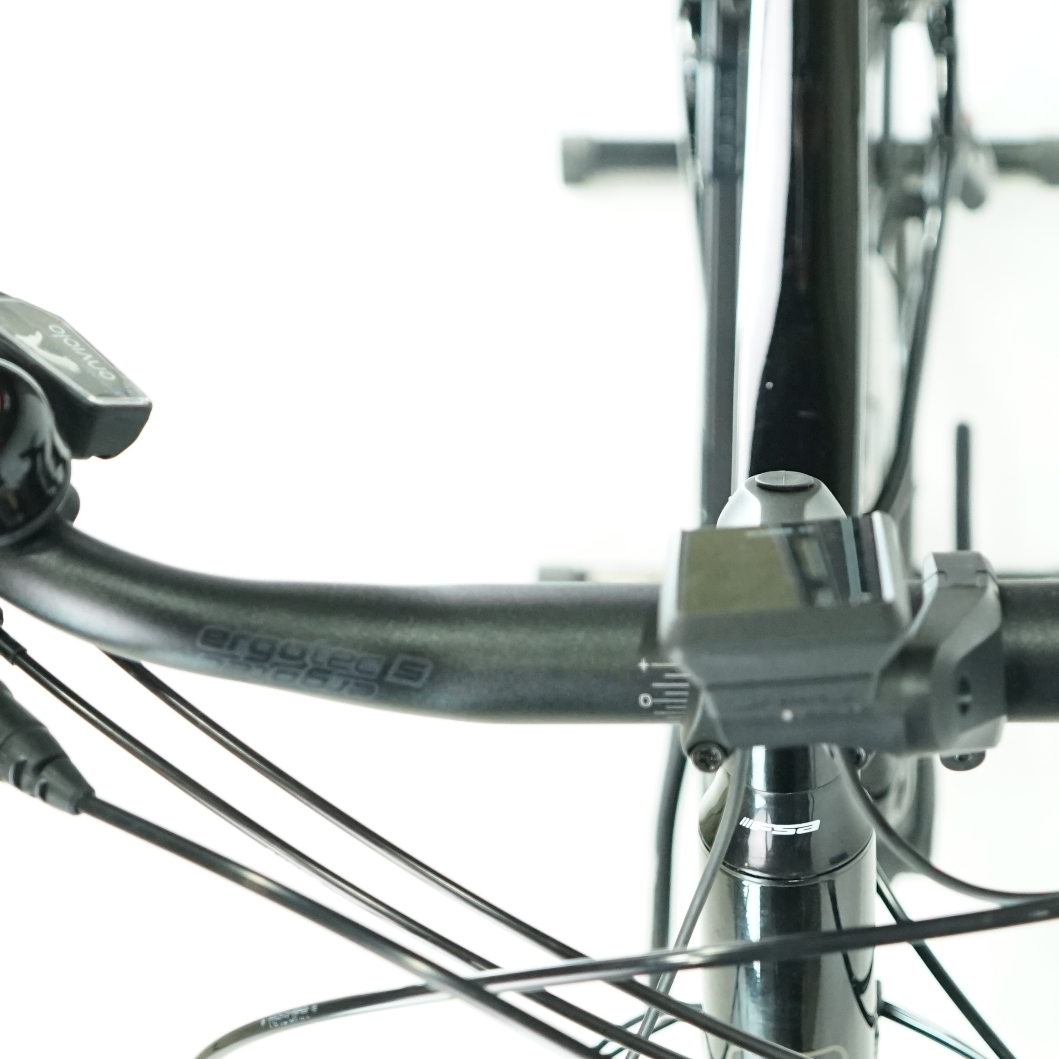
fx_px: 2457
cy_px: 919
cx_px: 783
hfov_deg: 24.1
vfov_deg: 23.8
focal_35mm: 71
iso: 2500
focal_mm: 31
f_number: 4
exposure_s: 1/200
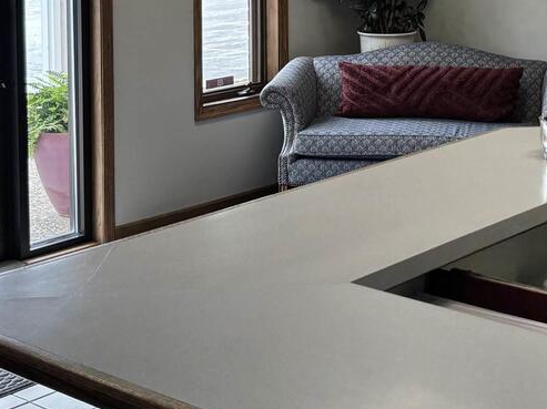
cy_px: -23
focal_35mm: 76
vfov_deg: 18.7
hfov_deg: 25.4
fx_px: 1200
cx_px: 404
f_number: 1.6
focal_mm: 5.96
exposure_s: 1/162
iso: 64
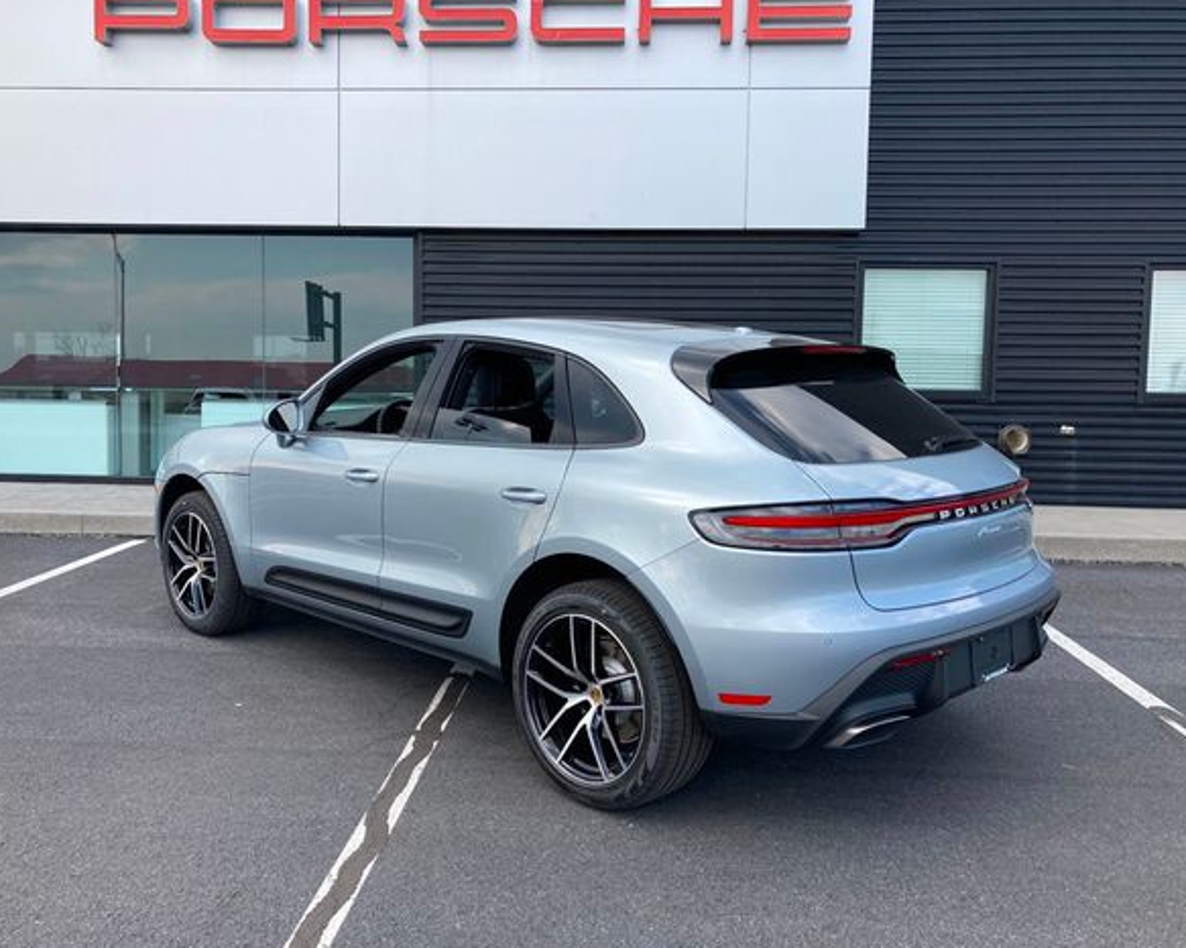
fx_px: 1053
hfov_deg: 58.8
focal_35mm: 30
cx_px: 576
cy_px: 484
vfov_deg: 48.5
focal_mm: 3.99
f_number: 1.8
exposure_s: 1/510
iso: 20
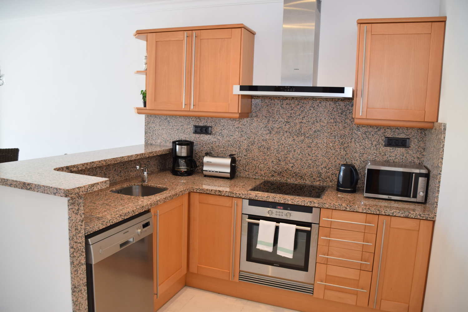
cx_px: 234
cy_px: 156
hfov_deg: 67.4
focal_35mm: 27
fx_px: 351
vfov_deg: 47.9
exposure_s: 1/60
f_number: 4
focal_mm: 18
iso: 400
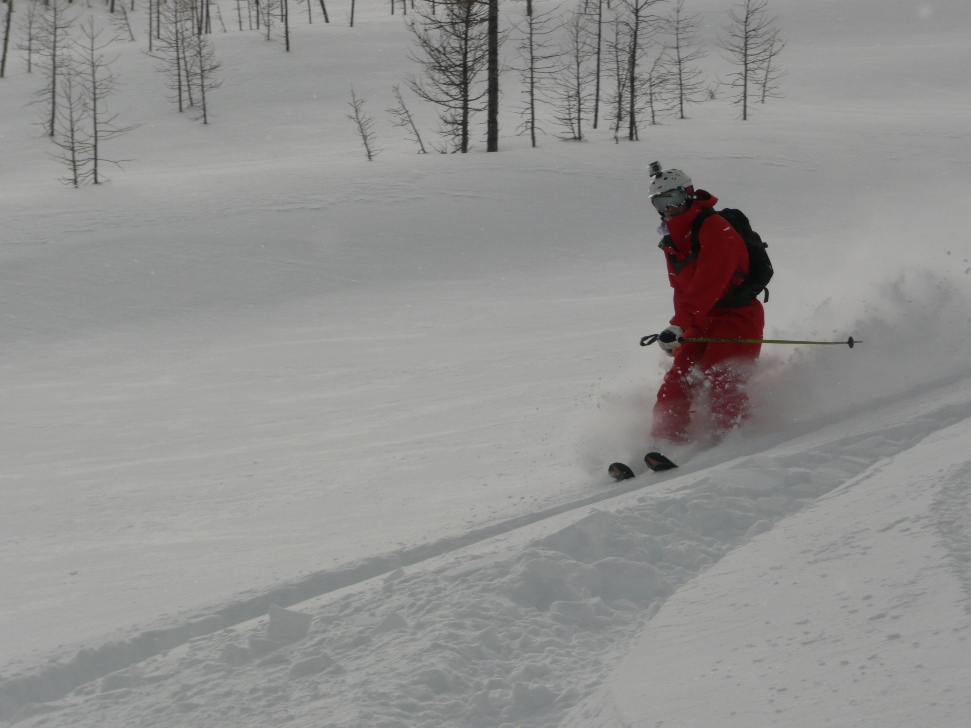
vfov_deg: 13.2
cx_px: 486
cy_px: 364
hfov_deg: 17.6
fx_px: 3142
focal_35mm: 112
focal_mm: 18.4
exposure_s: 1/400
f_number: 11
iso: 100
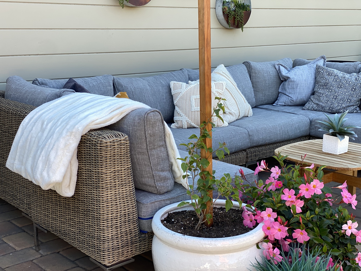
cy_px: 136
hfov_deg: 36.8
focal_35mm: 52
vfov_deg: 28.0
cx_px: 180
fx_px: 542
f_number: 2
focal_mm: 6
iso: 20
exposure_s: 1/126
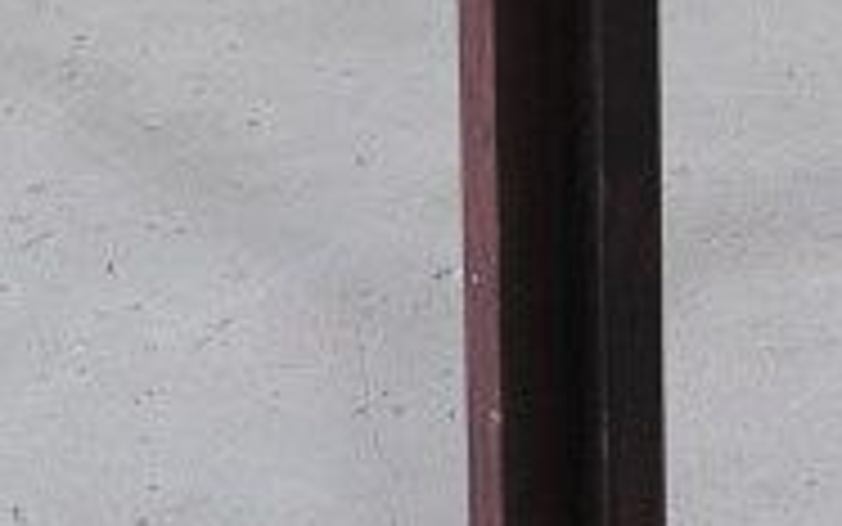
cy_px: -836
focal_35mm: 222
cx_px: 693
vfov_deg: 5.7
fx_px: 5096
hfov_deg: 9.4
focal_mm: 21.2
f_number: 4
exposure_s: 1/30
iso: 1600
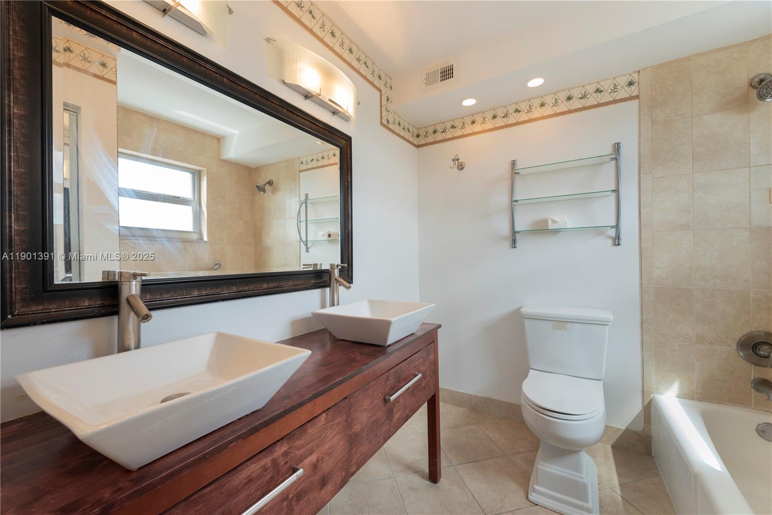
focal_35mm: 14
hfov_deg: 104.2
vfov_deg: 81.2
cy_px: 258
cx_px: 386
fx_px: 300
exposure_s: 1/250
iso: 640
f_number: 9
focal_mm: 14
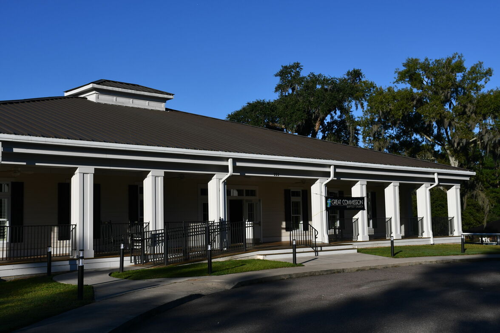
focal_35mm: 45
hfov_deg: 43.6
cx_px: 250
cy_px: 166
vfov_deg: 29.9
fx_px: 625
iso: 100
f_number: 9
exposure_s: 1/320
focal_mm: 30
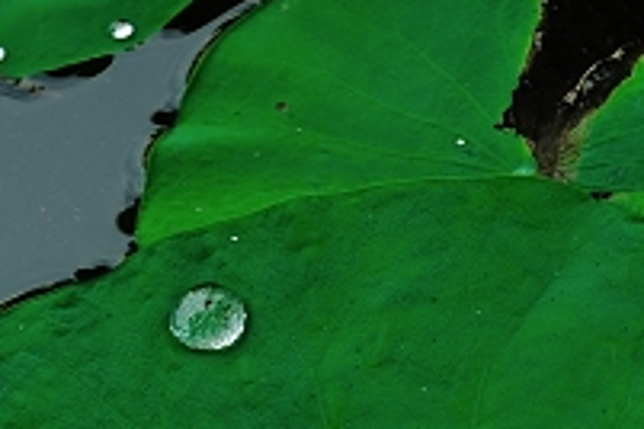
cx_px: 407
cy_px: 797
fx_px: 9069
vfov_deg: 2.7
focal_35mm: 507
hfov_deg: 4.1
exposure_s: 1/250
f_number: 4
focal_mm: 120
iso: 200
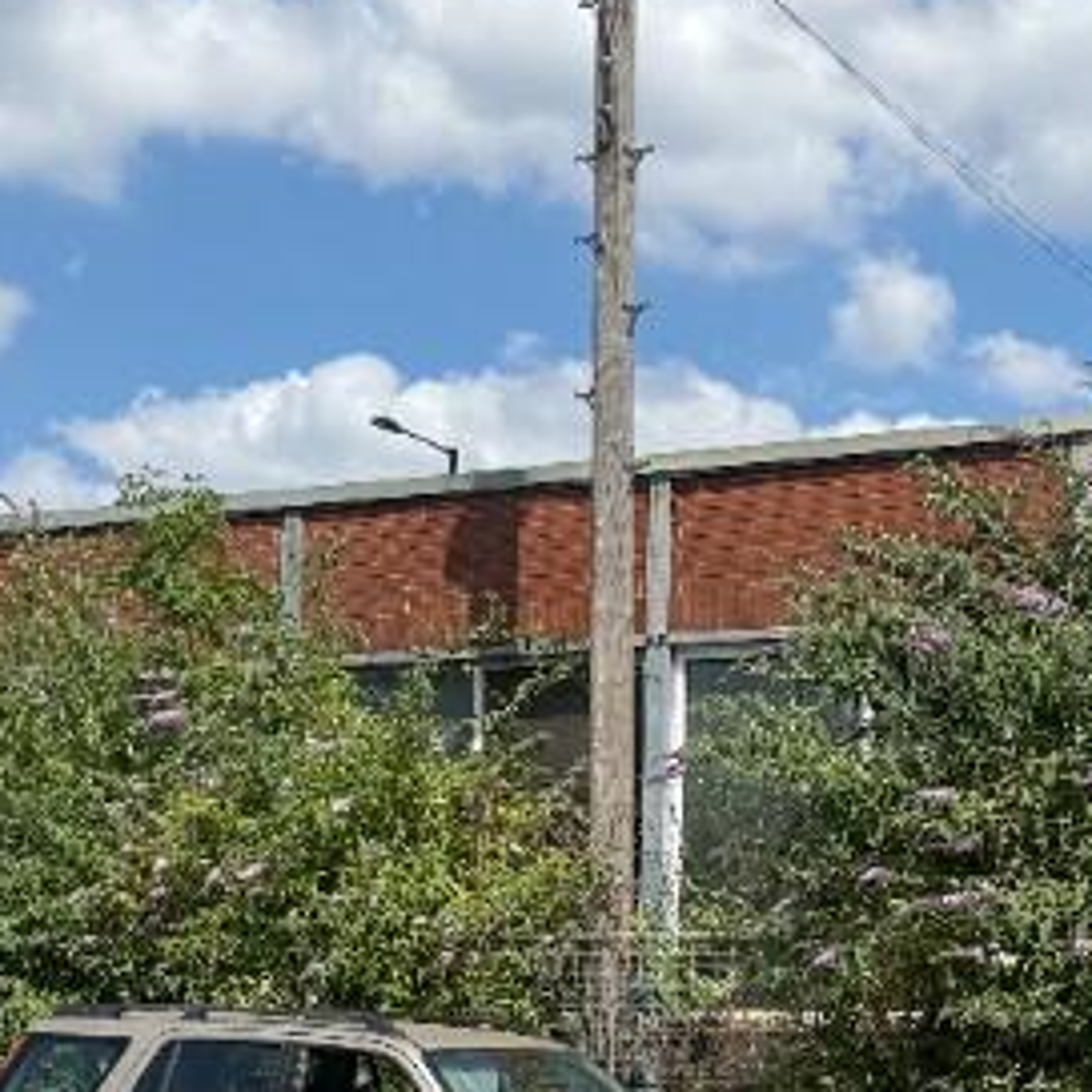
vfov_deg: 21.3
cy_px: 907
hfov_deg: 21.2
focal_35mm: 80
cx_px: 956
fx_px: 2855
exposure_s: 1/4167
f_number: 1.78
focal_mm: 6.76
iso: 80
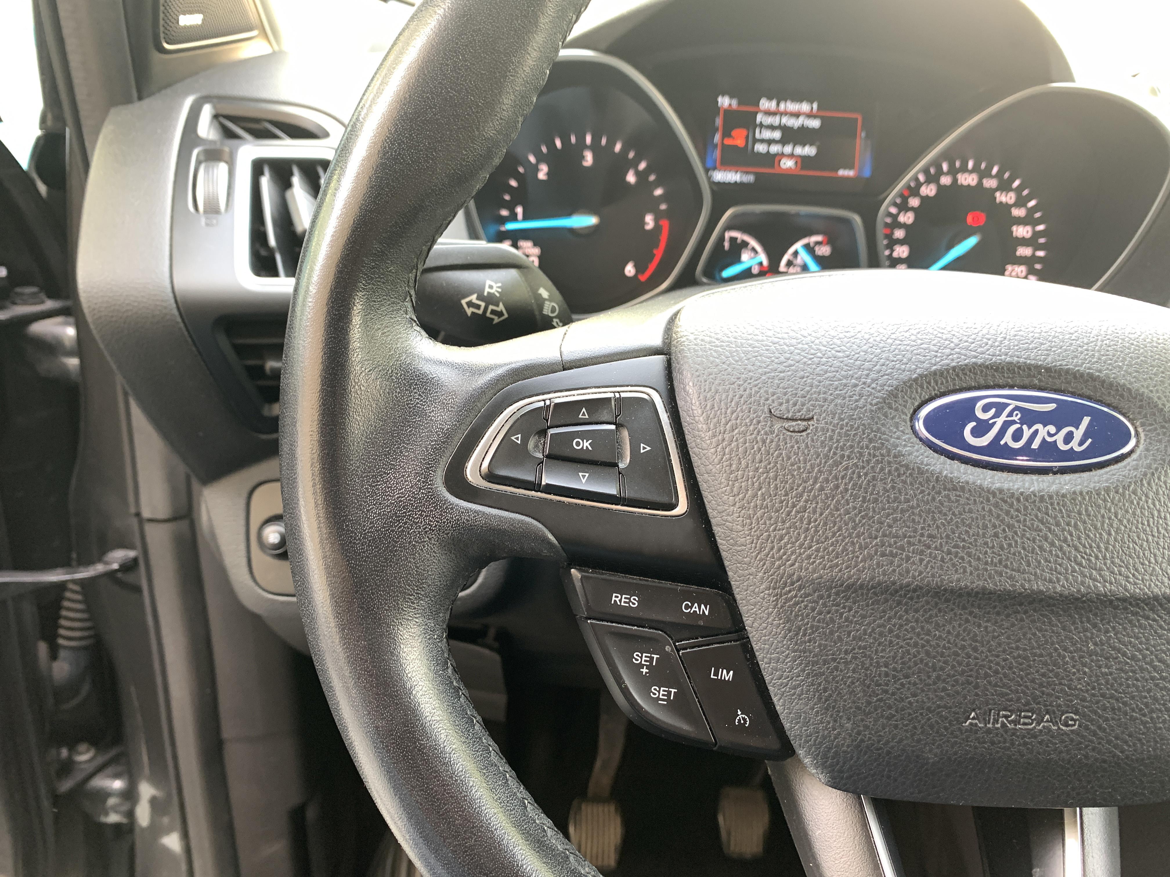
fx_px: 879
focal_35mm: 26
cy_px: 438
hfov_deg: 67.3
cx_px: 585
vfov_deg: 53.1
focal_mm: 4.25
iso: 125
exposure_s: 1/60
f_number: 1.8
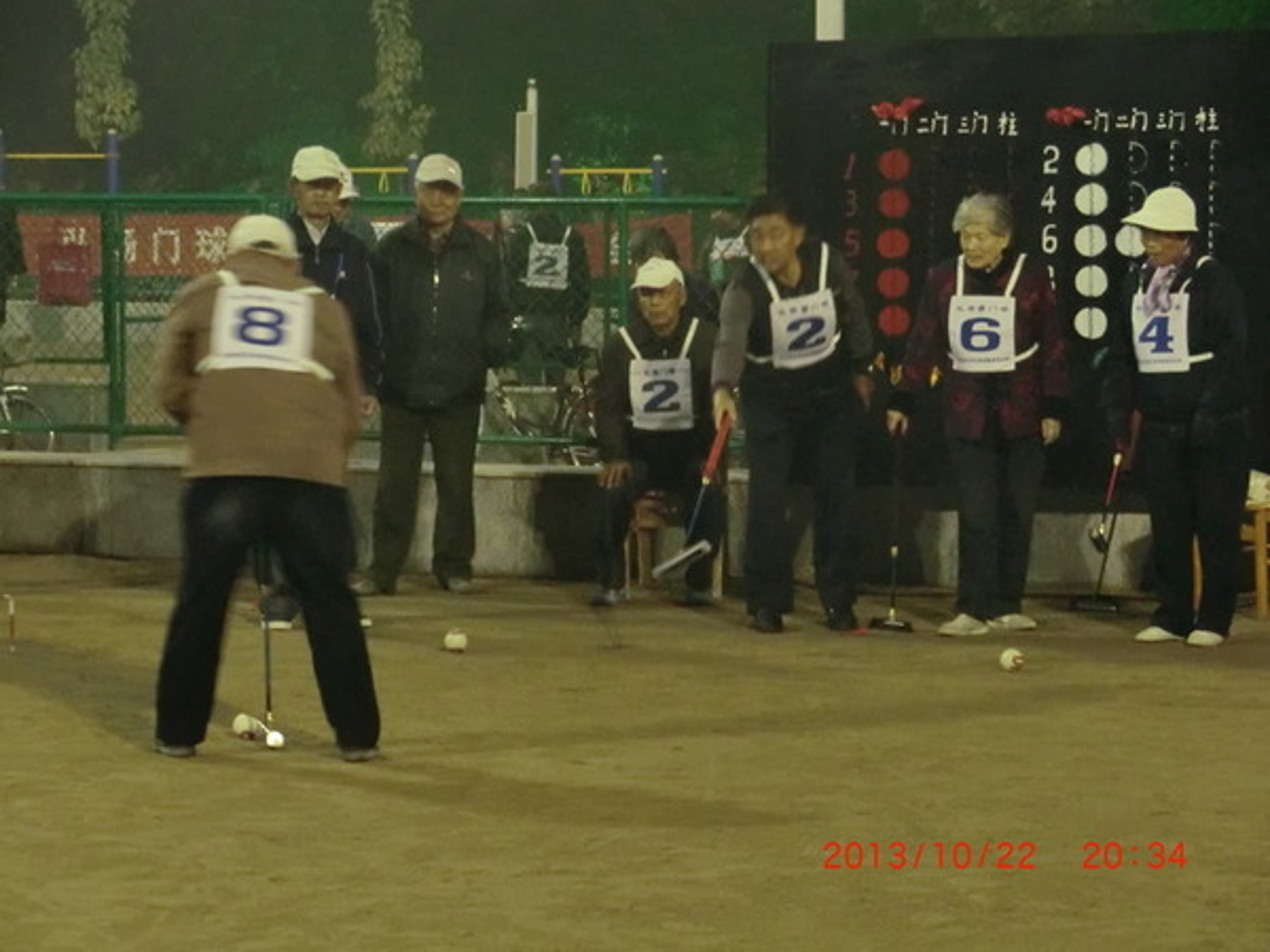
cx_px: 635
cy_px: 476
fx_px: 4513
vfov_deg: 12.0
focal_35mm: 123
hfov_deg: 16.0
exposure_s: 1/15
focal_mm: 22
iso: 800
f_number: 5.2
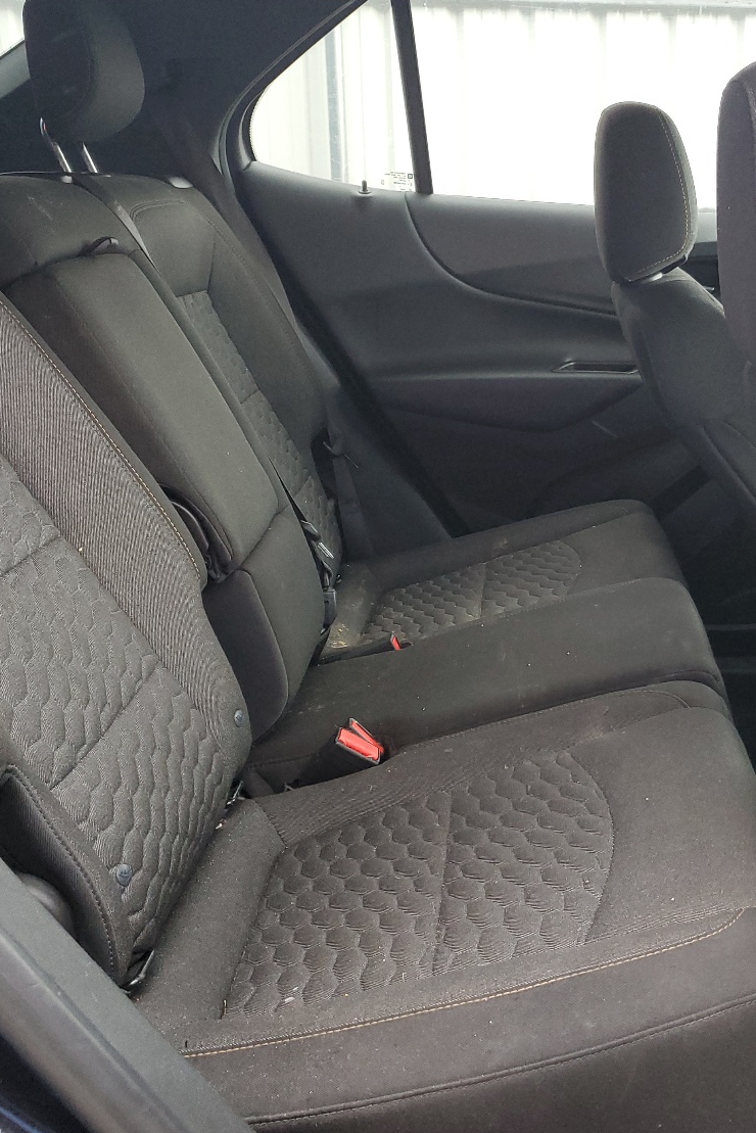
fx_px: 1228
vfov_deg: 49.5
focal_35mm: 39
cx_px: 577
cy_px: 539
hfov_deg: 33.5
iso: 117
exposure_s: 1/60.2
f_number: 1.5
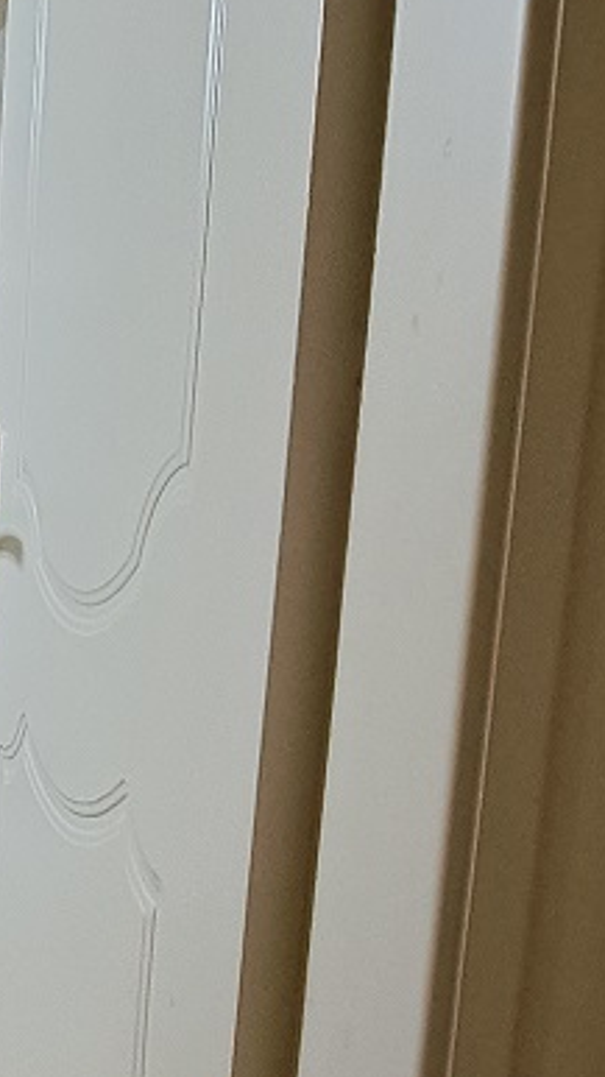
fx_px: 1255
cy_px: 739
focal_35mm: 44
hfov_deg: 21.8
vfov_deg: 45.5
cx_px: -343
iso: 200
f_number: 2.2
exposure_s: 1/50
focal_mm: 1.74
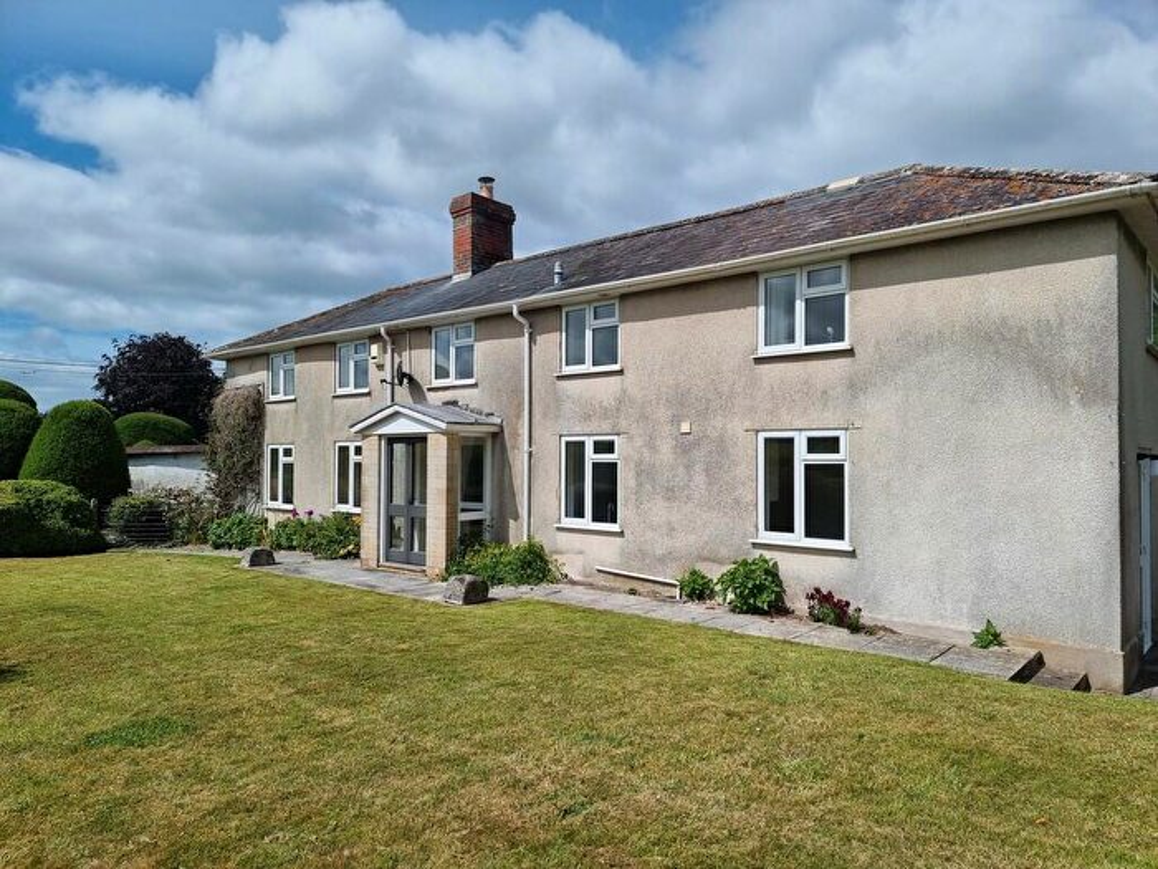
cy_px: 434
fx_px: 803
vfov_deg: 56.8
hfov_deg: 71.6
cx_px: 579
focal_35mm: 24
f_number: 1.8
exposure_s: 1/2288
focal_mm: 6.7
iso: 50
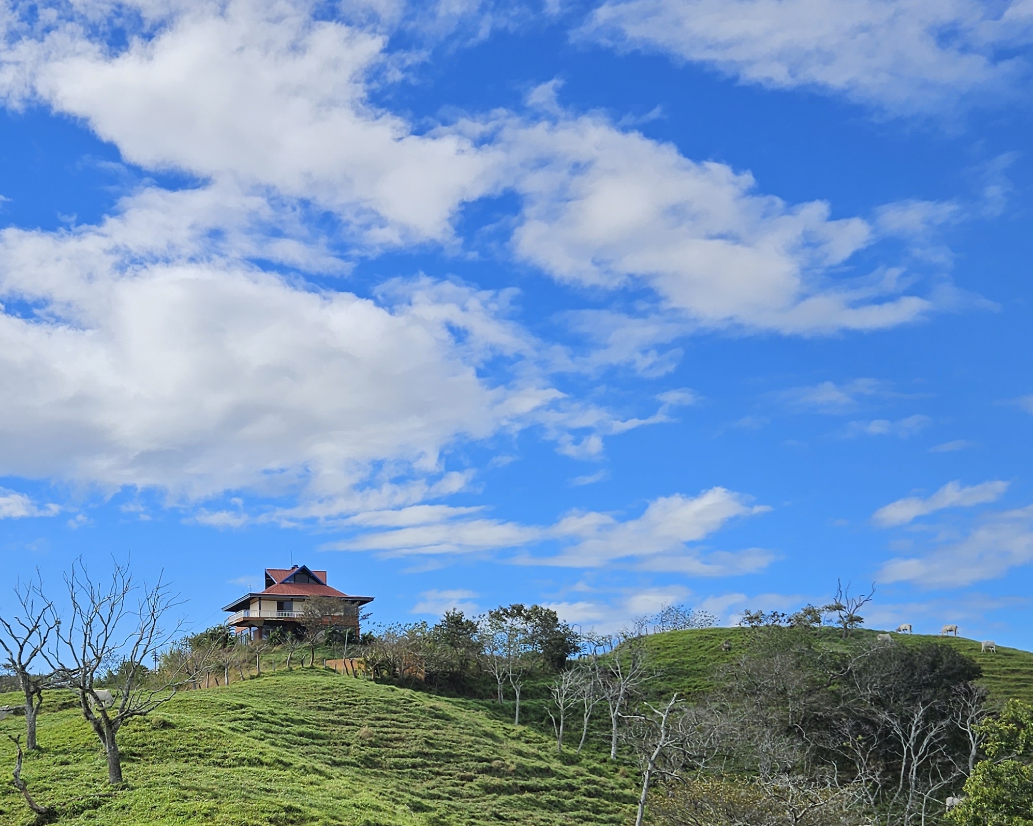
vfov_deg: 32.2
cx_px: 332
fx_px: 1376
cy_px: 698
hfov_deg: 40.6
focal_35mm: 45
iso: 25
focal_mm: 5.4
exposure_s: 1/2859
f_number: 1.8
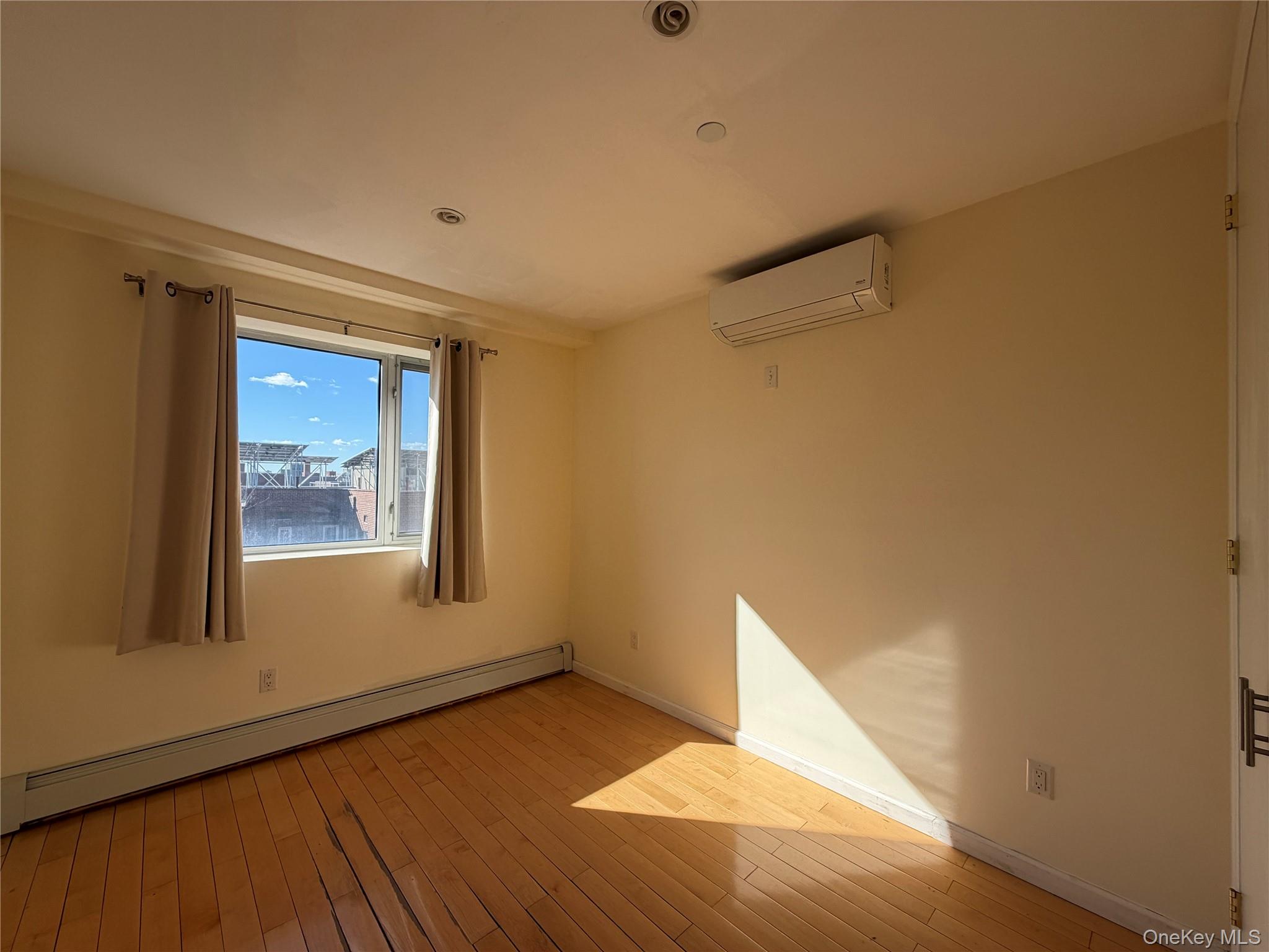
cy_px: 476
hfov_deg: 102.1
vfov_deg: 85.7
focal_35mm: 14
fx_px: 513
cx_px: 634
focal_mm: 2.22
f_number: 2.2
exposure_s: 1/502
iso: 64
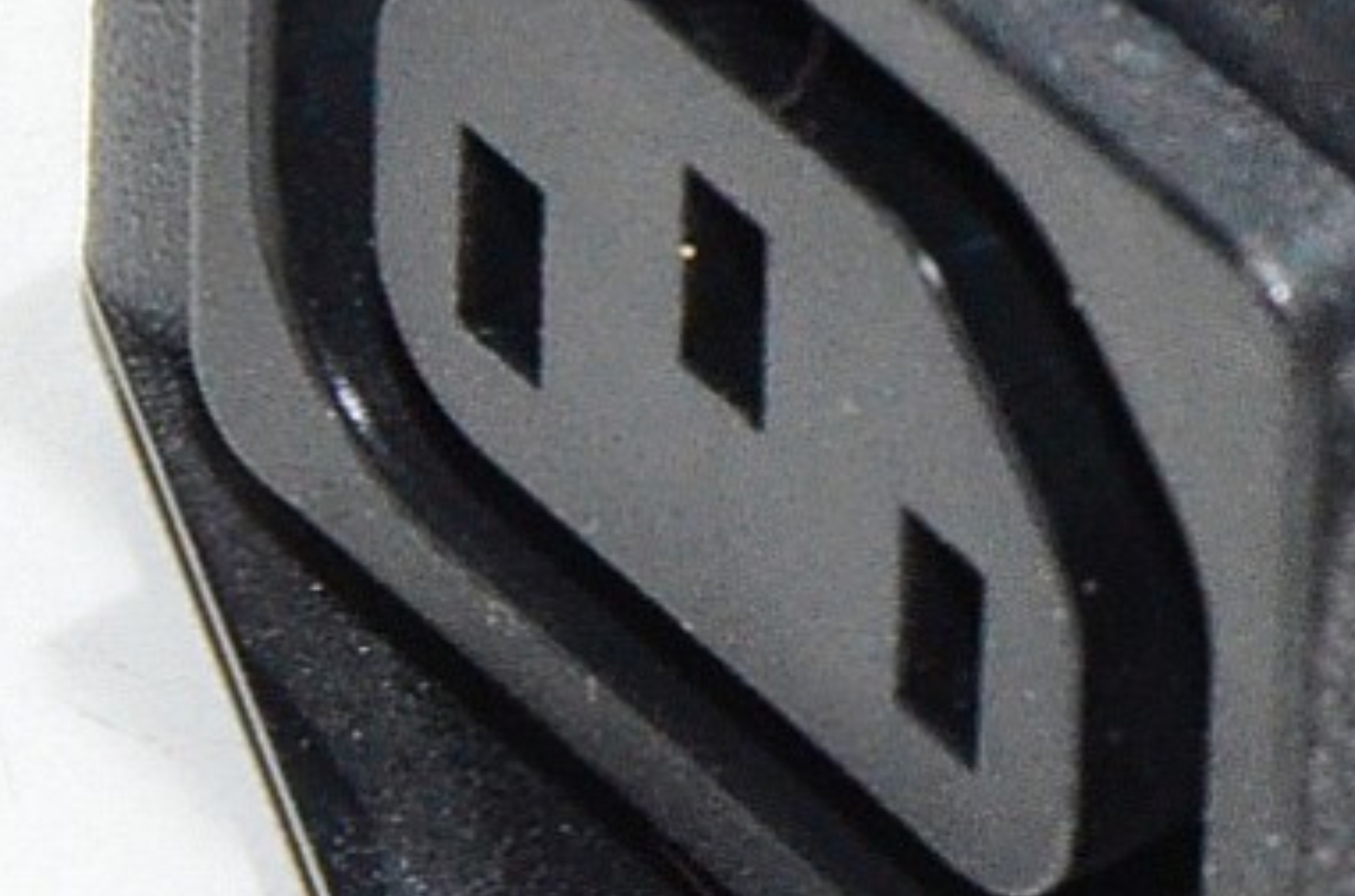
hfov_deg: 2.0
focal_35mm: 1019
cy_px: -92
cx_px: 2347
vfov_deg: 1.3
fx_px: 38267
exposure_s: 1/50
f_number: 16
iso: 1600
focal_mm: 105
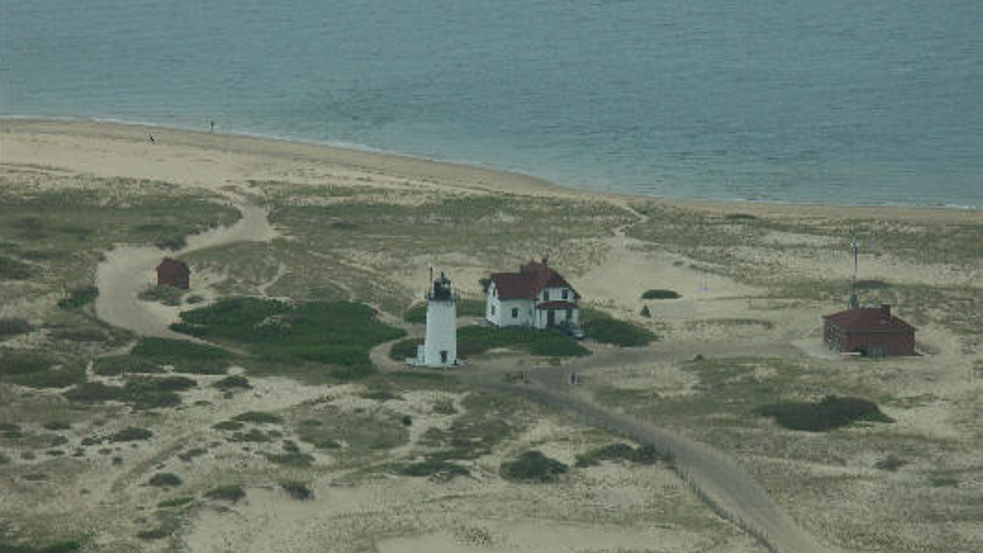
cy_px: 295
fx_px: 5682
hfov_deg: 9.9
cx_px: 491
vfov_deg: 5.6
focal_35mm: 218
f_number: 3.5
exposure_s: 1/640
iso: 100
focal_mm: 50.27
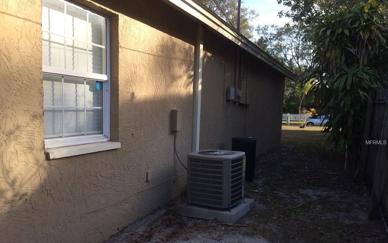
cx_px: 193
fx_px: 328
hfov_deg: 61.2
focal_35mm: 31
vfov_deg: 40.5
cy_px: 143
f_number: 2.2
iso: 32
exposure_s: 1/622
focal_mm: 4.15
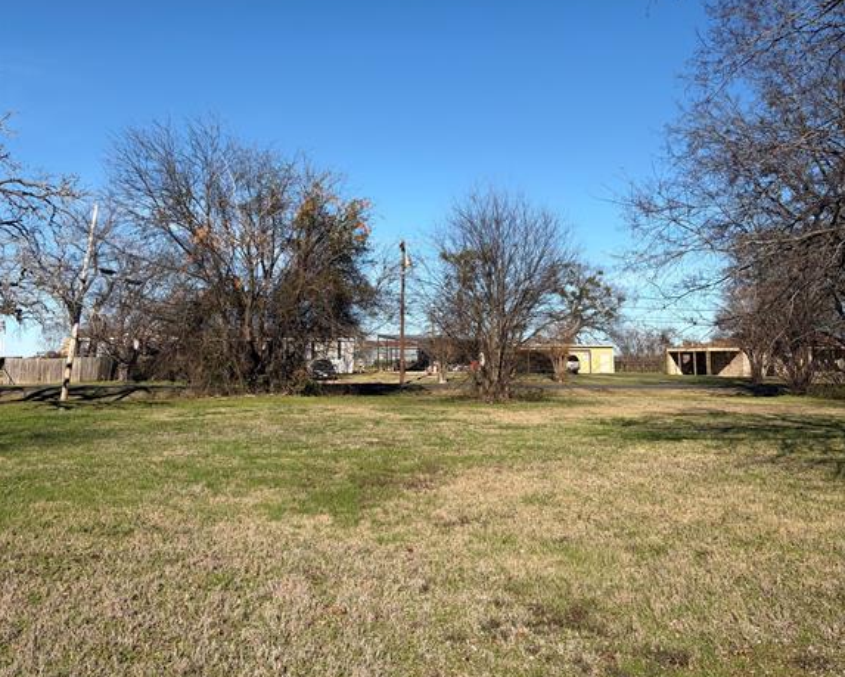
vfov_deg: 43.0
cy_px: 243
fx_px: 851
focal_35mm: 34
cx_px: 423
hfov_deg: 52.8
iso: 50
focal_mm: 5.96
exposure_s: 1/4065
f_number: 1.6
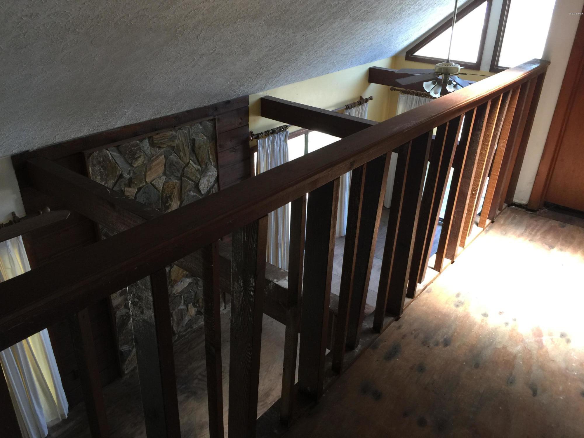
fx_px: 489
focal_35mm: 29
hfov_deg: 61.7
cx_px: 292
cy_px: 219
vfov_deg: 48.2
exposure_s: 1/15
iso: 32
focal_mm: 4.15
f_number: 2.2
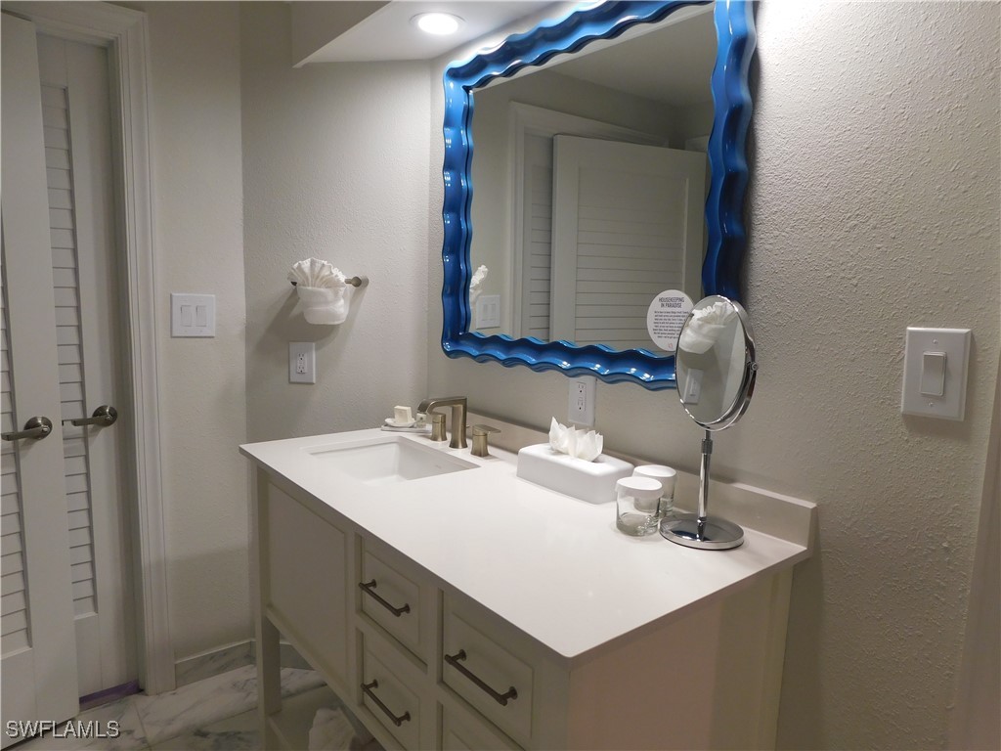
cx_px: 500
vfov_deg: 58.9
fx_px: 665
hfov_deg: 73.9
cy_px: 376
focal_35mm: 23
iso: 125
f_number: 3
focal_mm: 4
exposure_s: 1/50
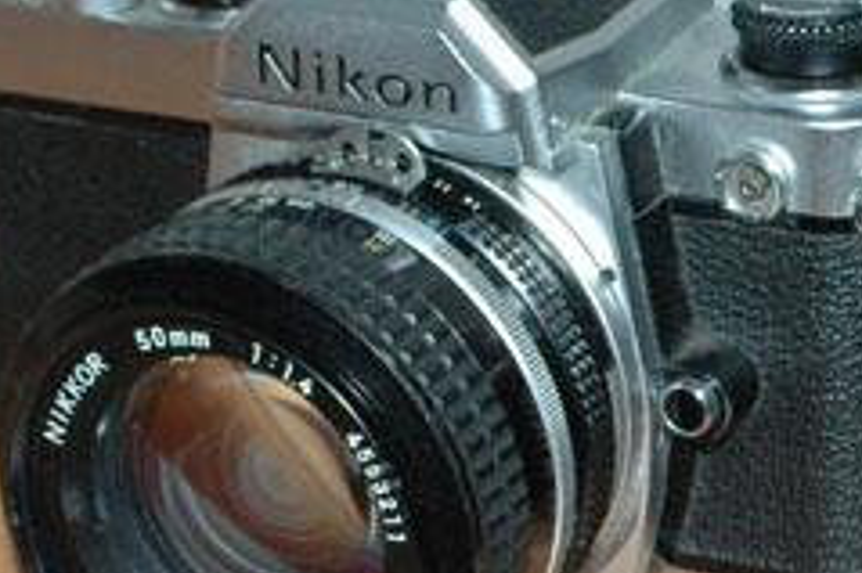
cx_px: 985
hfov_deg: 11.7
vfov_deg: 7.9
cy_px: 196
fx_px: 4139
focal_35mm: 173
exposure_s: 1/60
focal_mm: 46
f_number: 11
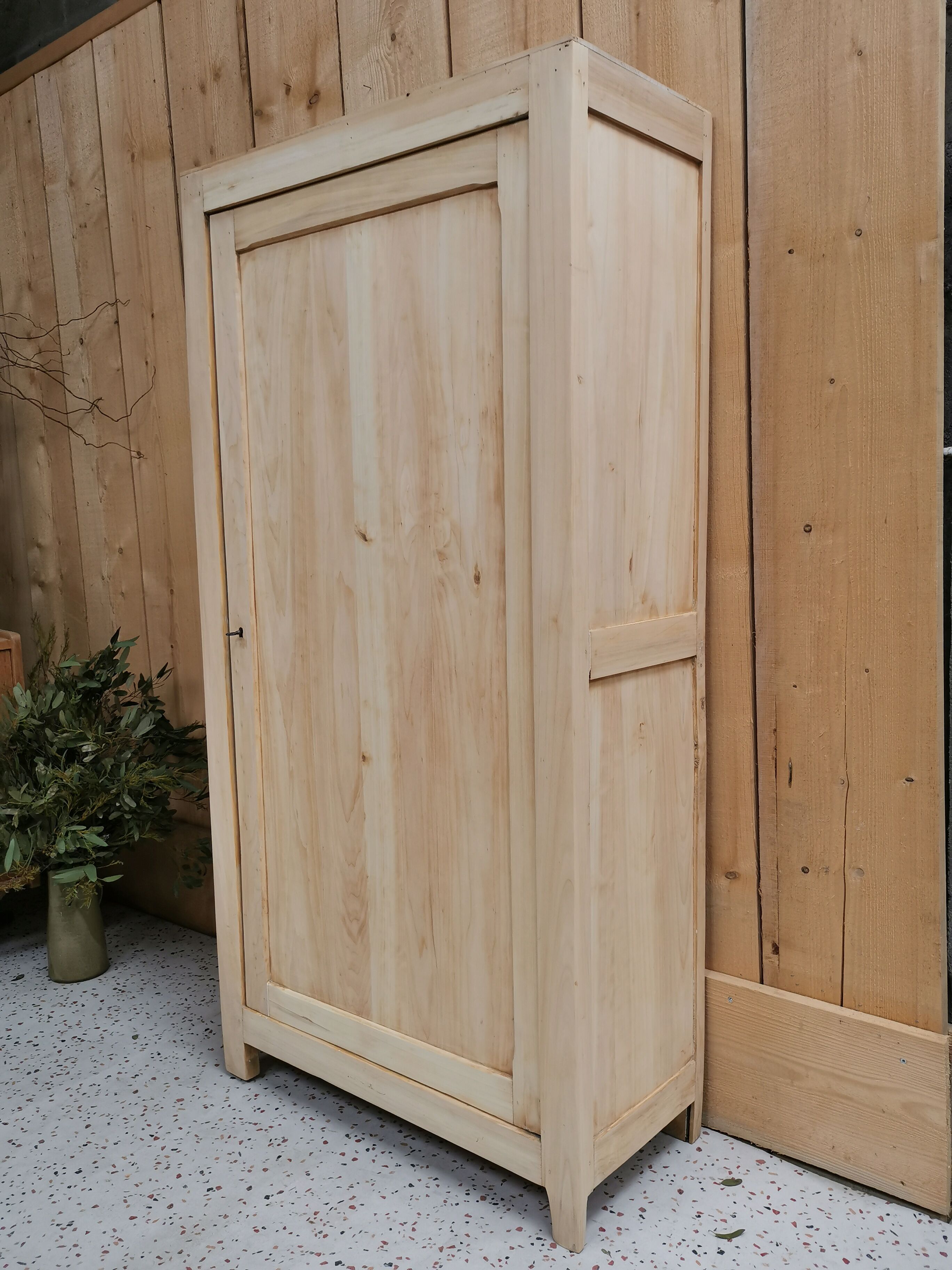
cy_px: 635
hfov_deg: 48.2
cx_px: 476
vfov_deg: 61.7
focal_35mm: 29
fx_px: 1063
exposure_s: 1/100
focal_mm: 5.58
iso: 100
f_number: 1.8
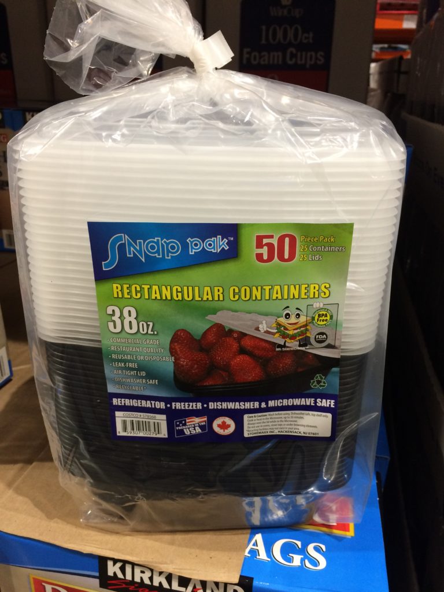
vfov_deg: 61.7
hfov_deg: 48.2
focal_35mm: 29
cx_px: 222
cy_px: 296
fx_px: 496
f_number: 2.2
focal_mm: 4.15
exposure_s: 1/30
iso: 100
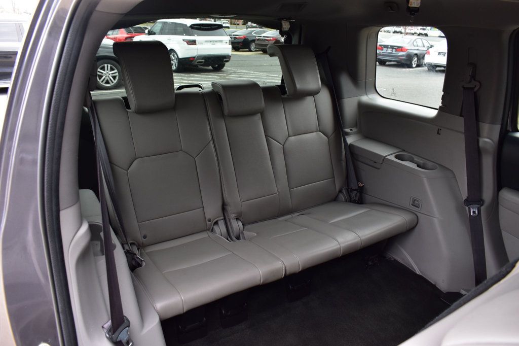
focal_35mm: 27
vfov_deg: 47.9
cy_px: 173
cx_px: 260
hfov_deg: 67.4
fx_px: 389
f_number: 6.3
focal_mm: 18
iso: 560
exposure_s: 1/15
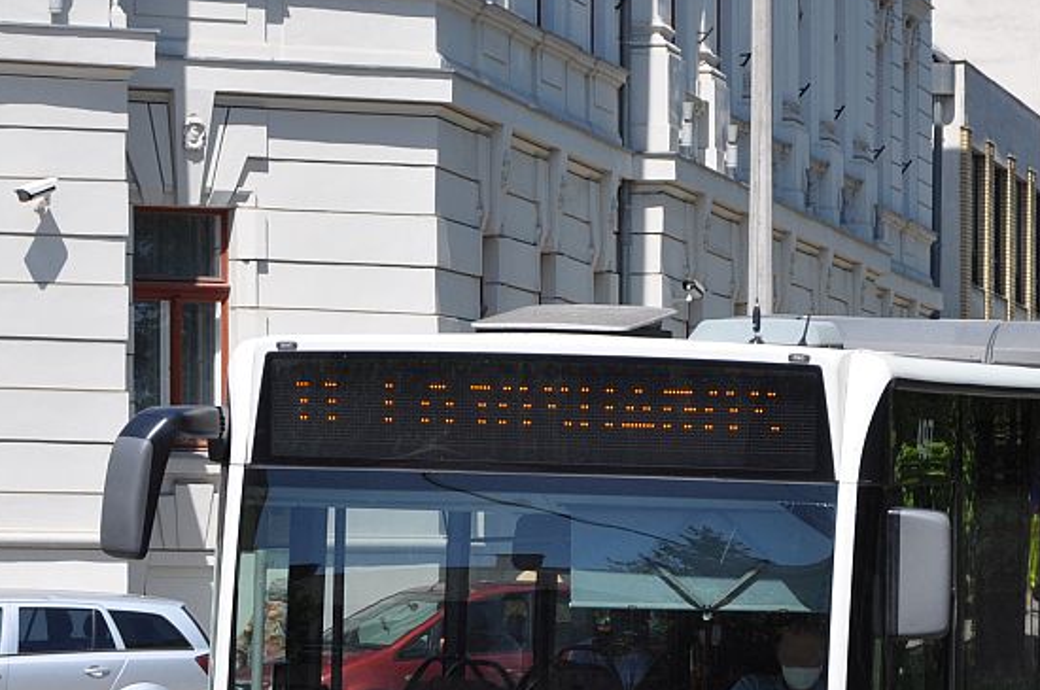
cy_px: 612
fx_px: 5567
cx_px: 758
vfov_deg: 7.1
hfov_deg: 10.7
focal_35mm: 193
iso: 400
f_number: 5.6
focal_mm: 66
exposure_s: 1/1600
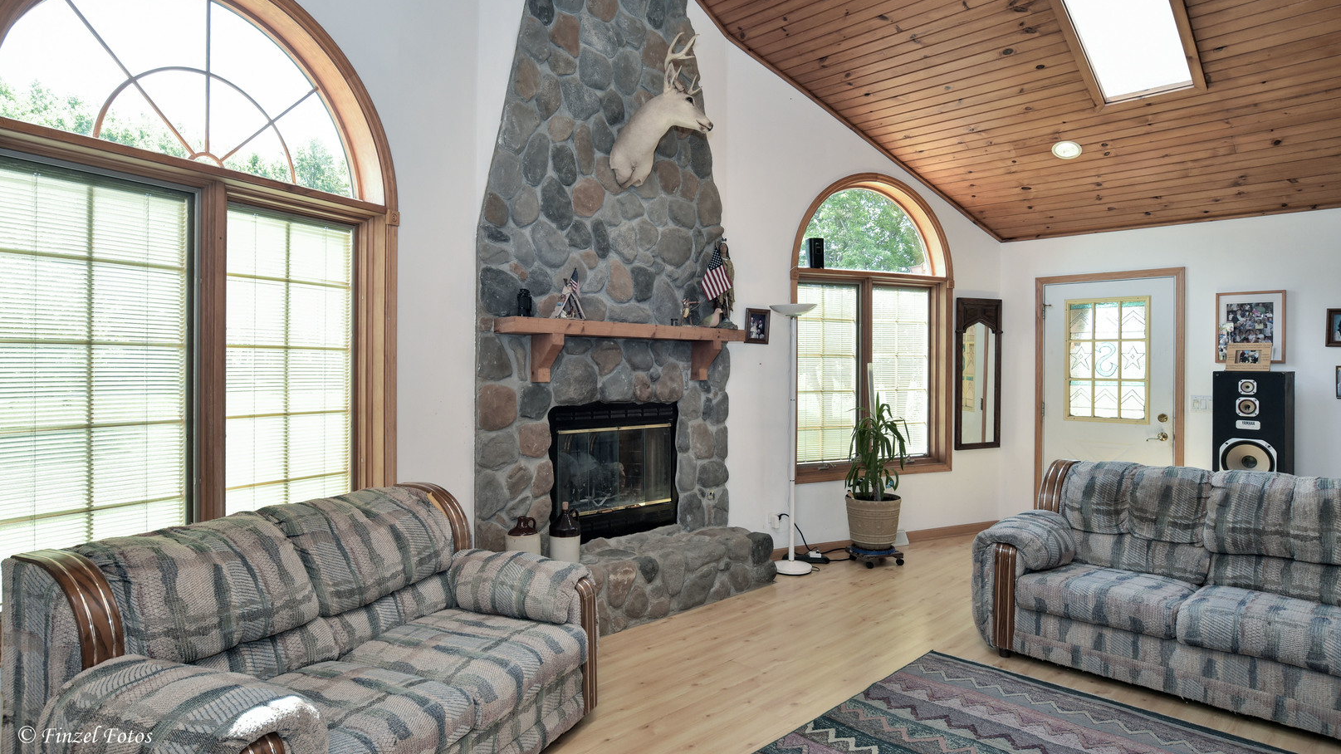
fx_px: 747
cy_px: 319
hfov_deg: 83.8
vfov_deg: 53.4
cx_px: 671
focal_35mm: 21
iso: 400
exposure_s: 1/60
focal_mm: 20
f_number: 8
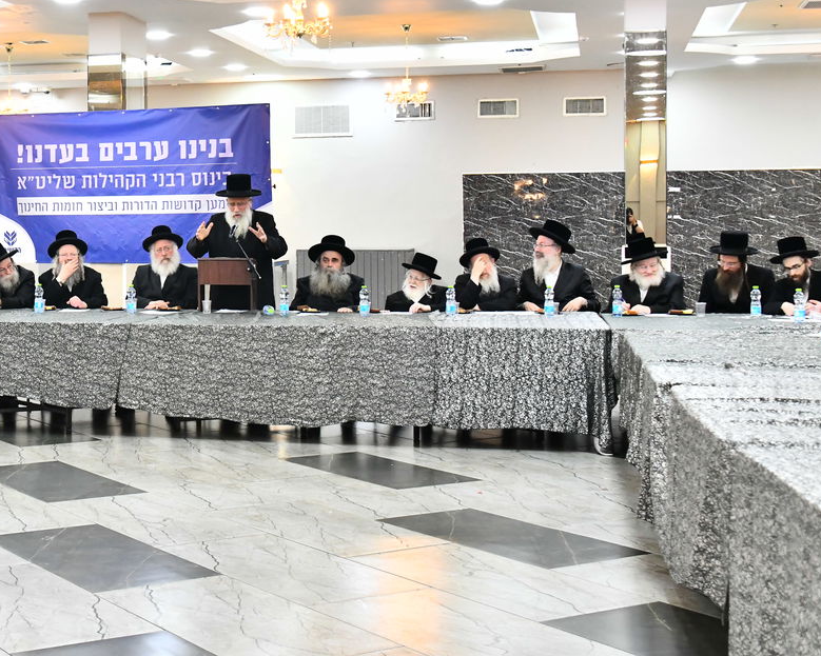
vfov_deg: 25.7
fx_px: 1433
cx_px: 122
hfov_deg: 30.9
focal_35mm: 59
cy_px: 237
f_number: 5.6
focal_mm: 35
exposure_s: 1/125
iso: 3200
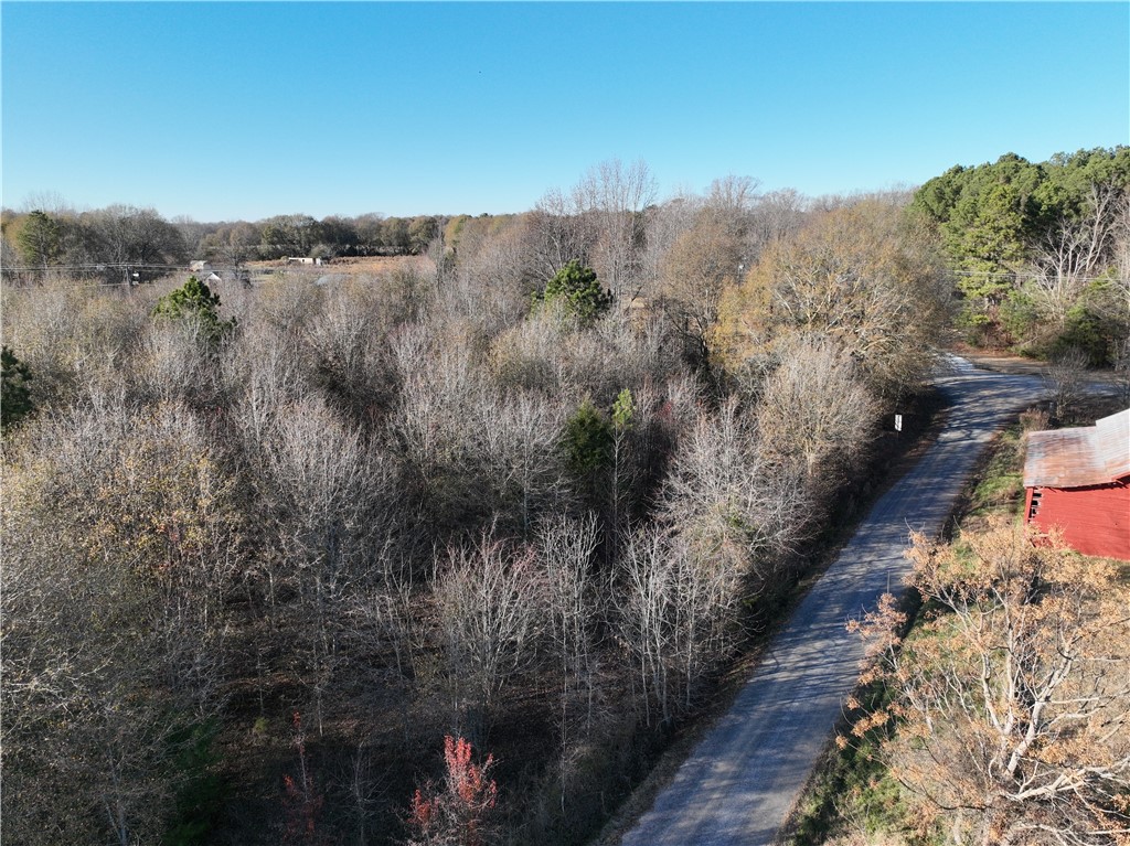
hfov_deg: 71.6
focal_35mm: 24
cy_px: 423
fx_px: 783
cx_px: 565
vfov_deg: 56.8
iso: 240
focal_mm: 12.29
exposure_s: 1/200
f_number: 2.8
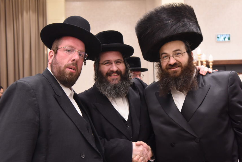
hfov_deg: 41.1
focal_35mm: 48
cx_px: 117
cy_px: 91
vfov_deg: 28.1
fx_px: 323
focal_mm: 40
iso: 2500
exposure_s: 1/100
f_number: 5
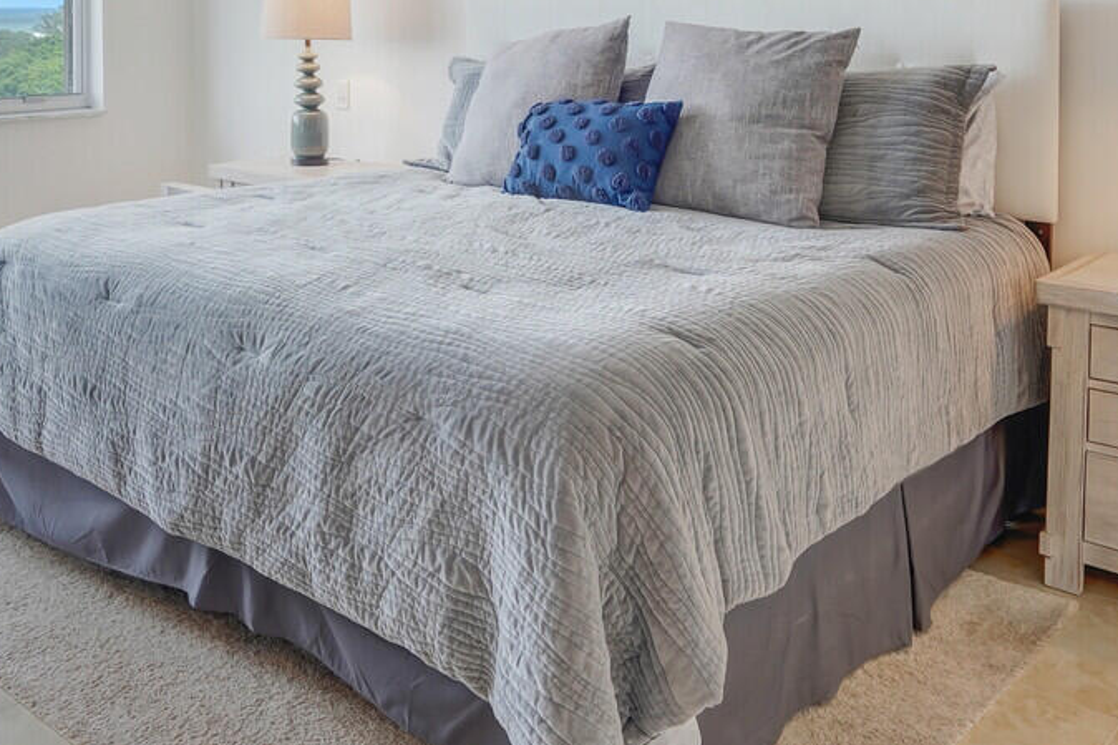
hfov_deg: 49.9
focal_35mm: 38
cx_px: 386
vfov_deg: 32.6
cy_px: 22
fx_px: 1180
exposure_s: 1/100
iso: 800
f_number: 7.1
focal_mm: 16
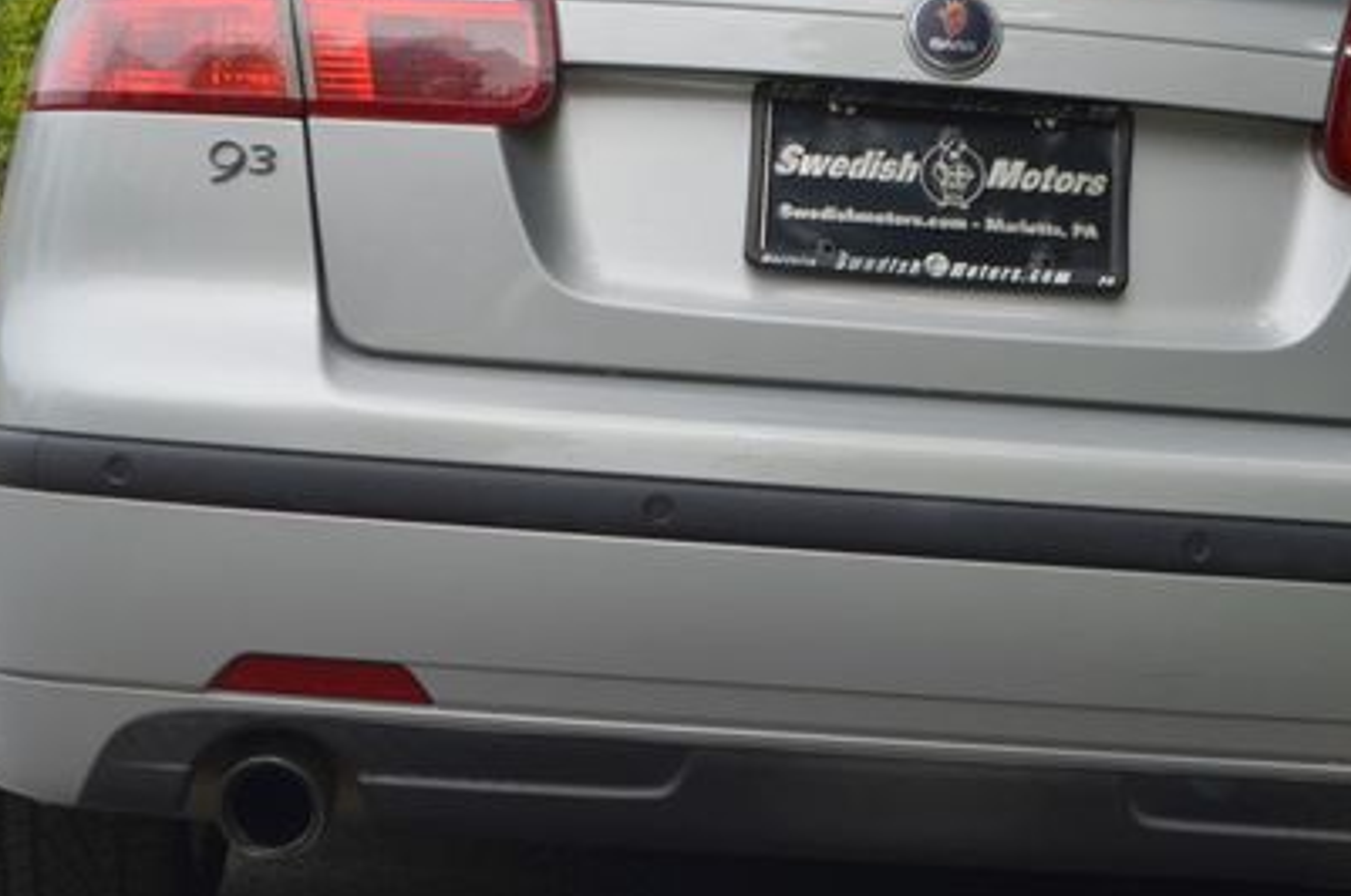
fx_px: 3410
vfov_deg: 15.0
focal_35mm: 91
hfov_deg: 22.3
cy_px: 340
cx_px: 896
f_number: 8
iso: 180
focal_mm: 38
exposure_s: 1/250
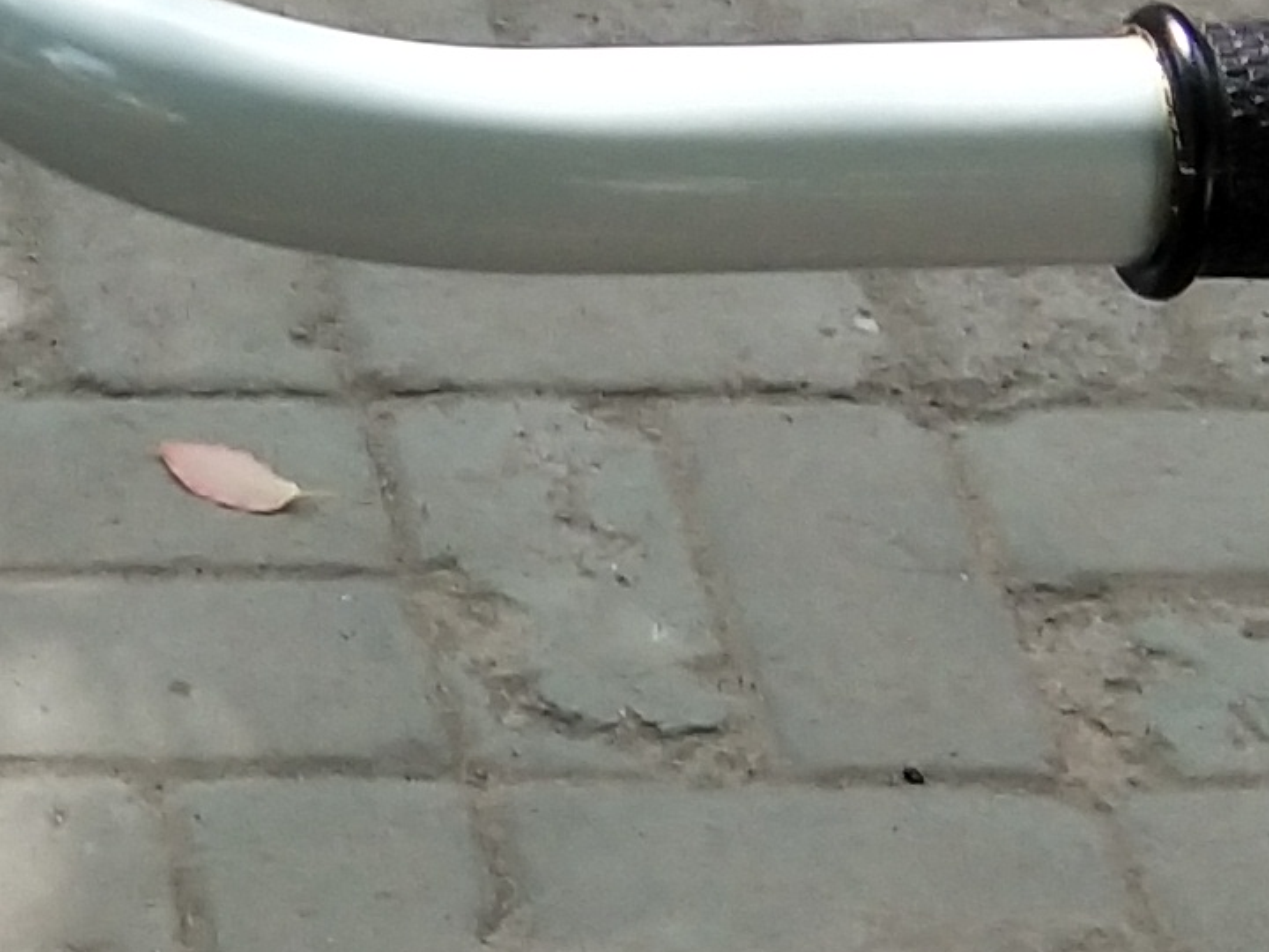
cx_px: -634
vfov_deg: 8.3
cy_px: 425
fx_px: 6562
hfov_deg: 10.7
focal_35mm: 179
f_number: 2.2
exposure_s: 1/100
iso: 64
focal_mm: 3.69
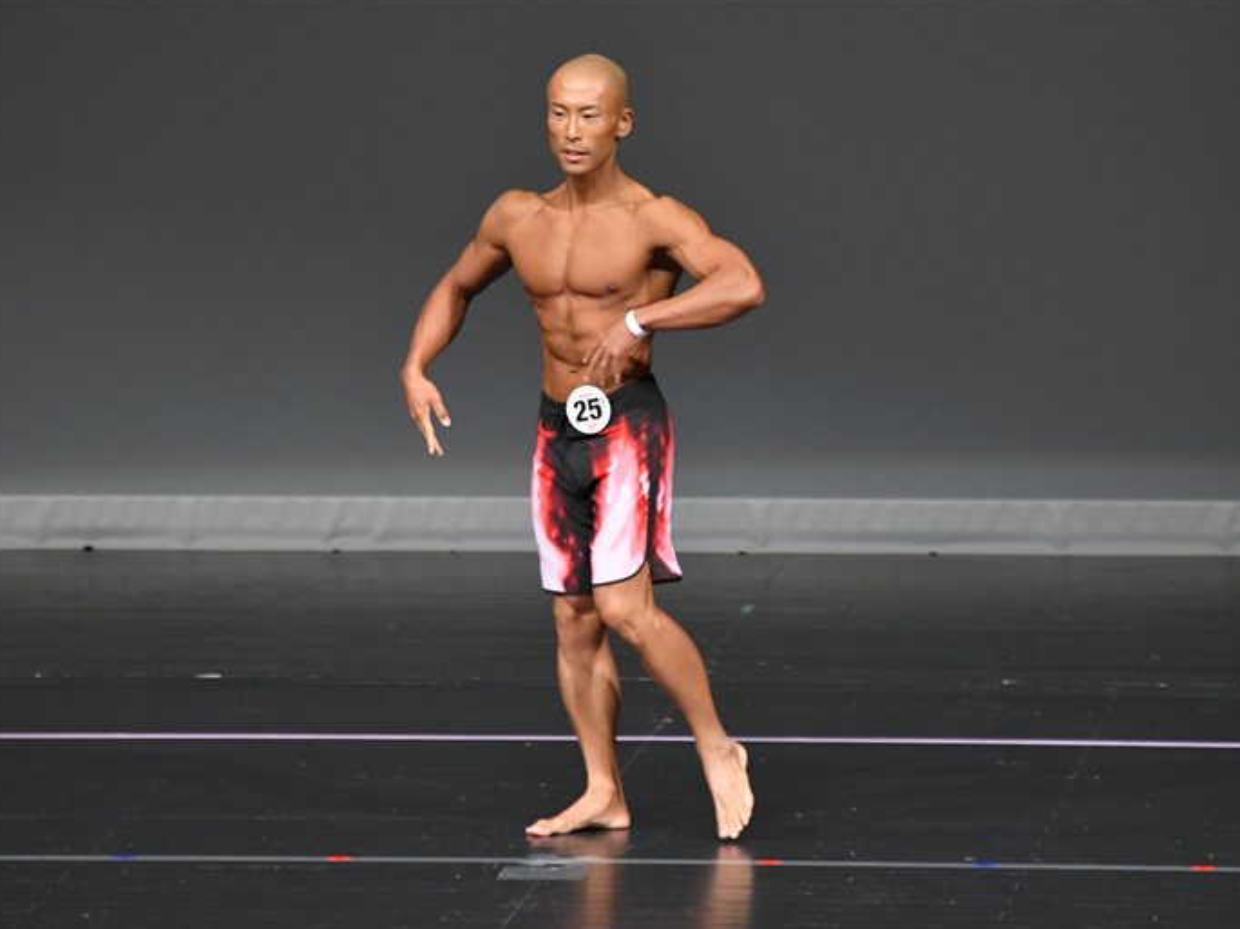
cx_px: 631
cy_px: 464
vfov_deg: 3.6
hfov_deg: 4.9
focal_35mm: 408
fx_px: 14608
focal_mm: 250
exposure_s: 1/400
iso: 4000
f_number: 5.6
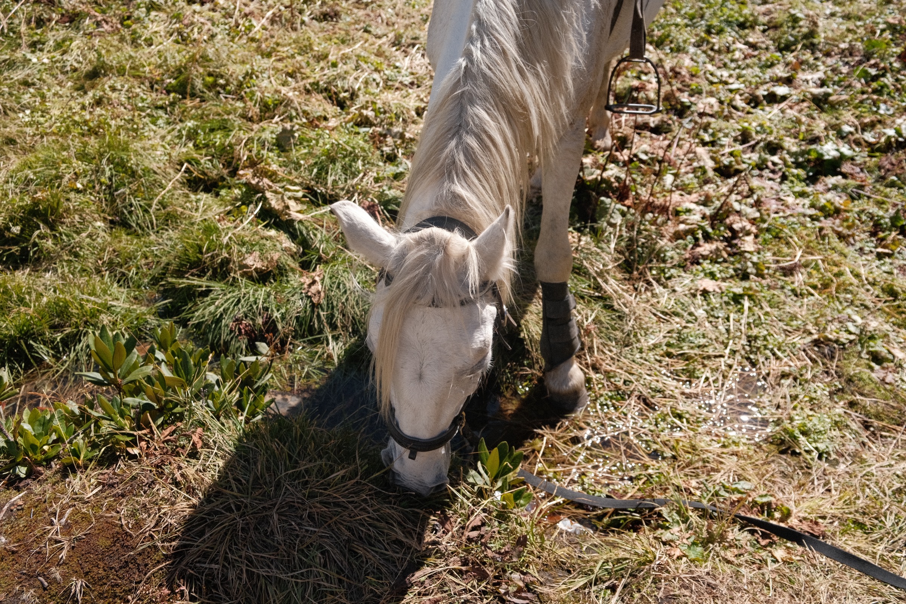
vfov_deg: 45.0
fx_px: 730
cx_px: 453
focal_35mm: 29
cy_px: 302
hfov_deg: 63.7
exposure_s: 1/950
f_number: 3.6
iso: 160
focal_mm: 19.6
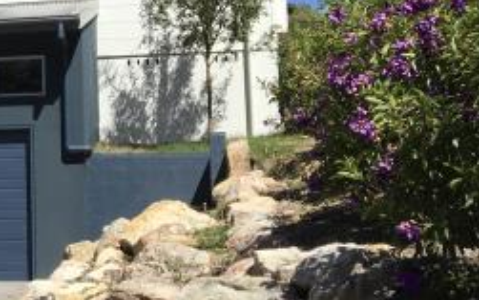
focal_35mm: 98
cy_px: 82
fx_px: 1280
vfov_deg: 13.3
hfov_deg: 18.6
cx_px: -252
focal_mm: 4.15
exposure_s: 1/1709
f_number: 2.2
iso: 25
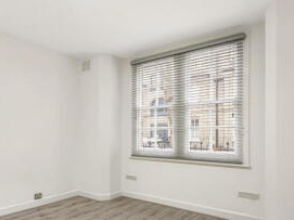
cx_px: 74
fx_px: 229
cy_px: 136
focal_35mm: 27
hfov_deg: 61.7
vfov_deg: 50.9
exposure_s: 1/13
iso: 400
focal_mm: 16
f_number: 8
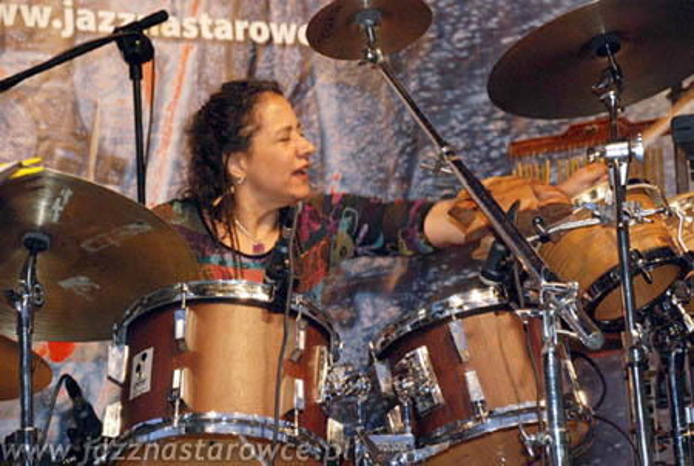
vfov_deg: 12.2
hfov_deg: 18.1
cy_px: 233
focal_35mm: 112
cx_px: 347
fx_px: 2173
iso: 1250
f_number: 5.6
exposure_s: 1/60
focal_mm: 75
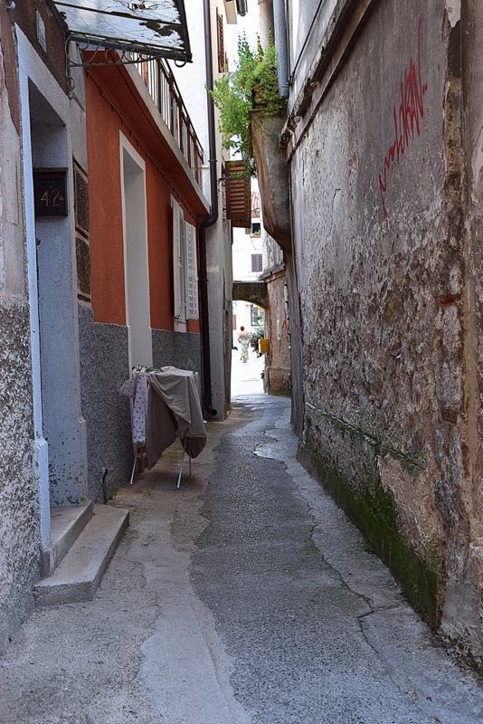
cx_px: 242
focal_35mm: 45
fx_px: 905
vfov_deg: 43.6
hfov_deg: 29.9
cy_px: 362
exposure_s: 1/50
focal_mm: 30
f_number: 8
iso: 400
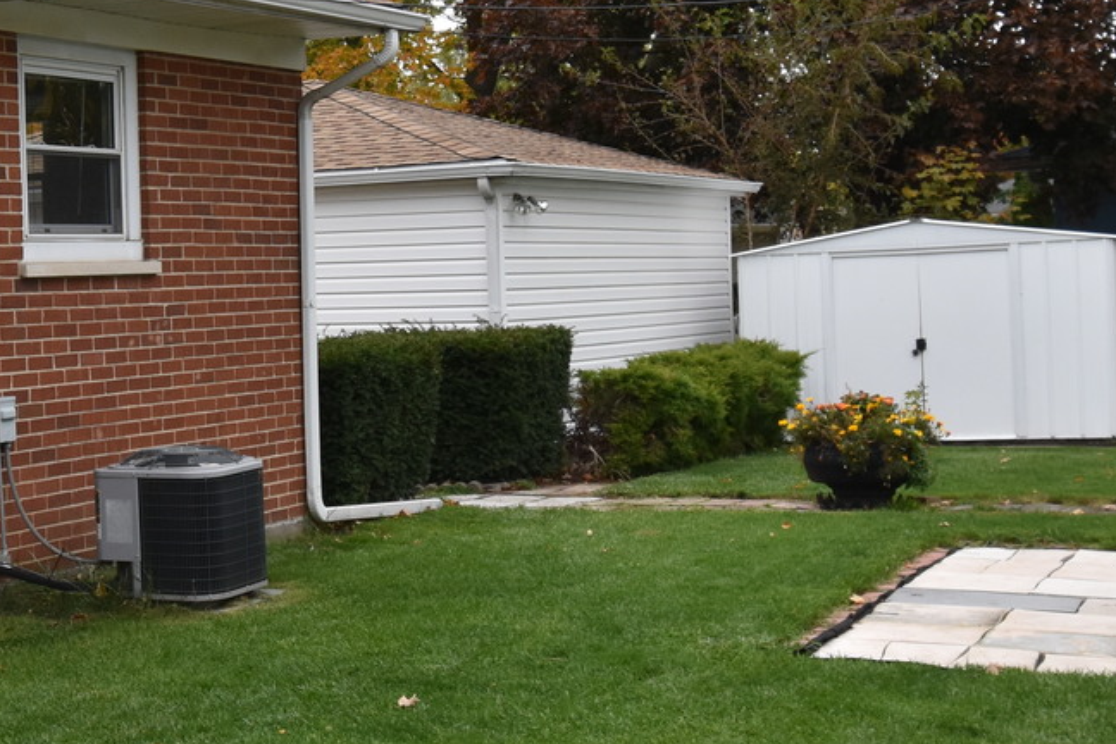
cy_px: 258
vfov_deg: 18.1
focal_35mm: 75
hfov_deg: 26.2
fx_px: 2325
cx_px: 122
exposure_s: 1/200
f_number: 7.1
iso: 400
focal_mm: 20
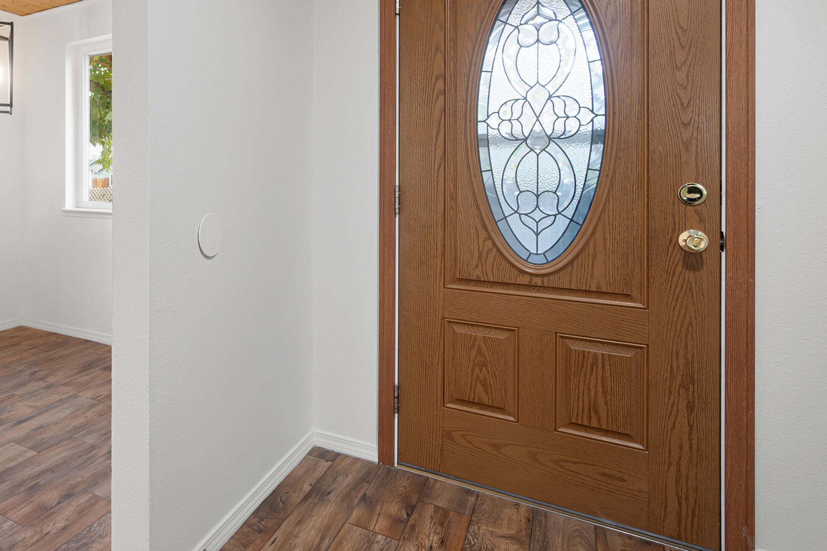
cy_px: 184
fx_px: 528
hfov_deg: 71.5
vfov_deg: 54.0
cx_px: 219
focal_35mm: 23
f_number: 6.3
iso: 100
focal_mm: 10
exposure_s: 1
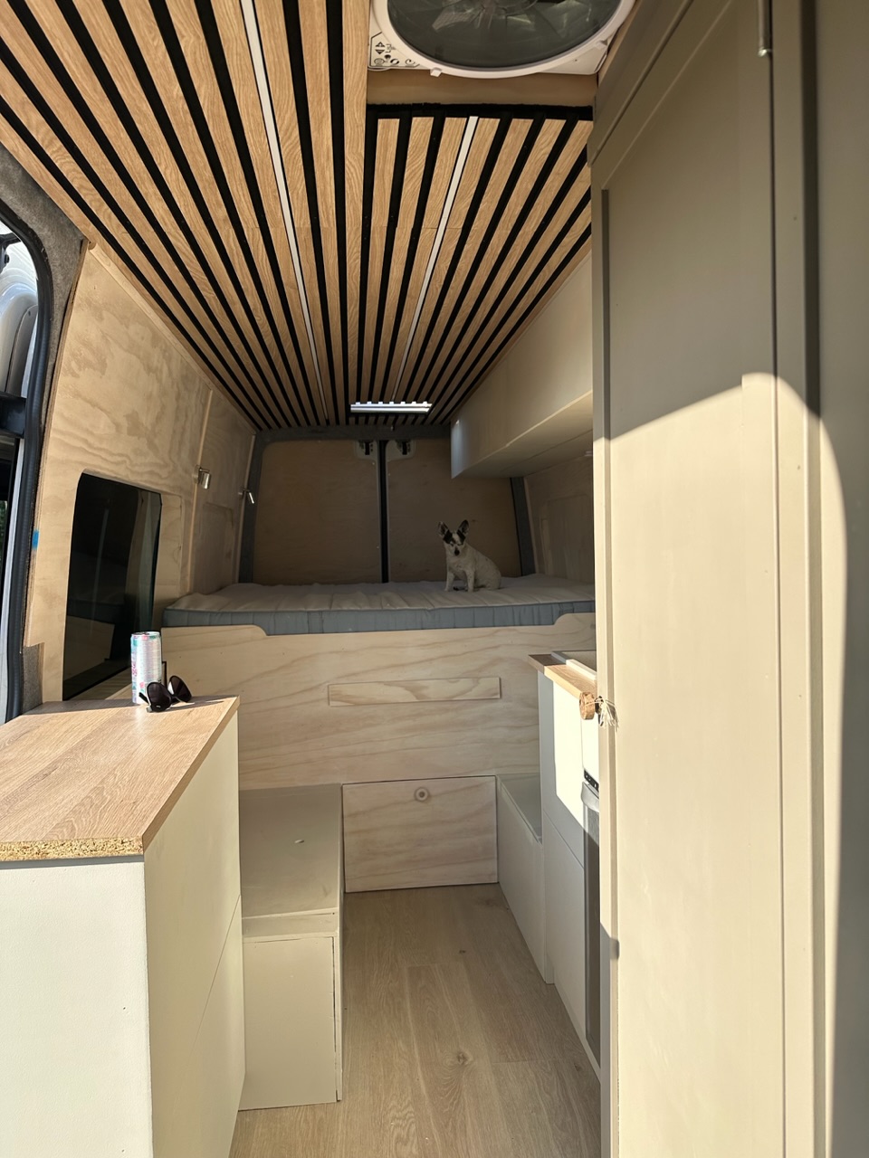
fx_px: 803
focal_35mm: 24
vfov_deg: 71.6
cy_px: 579
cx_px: 434
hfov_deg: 56.8
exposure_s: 1/1562
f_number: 1.78
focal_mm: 6.86
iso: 80
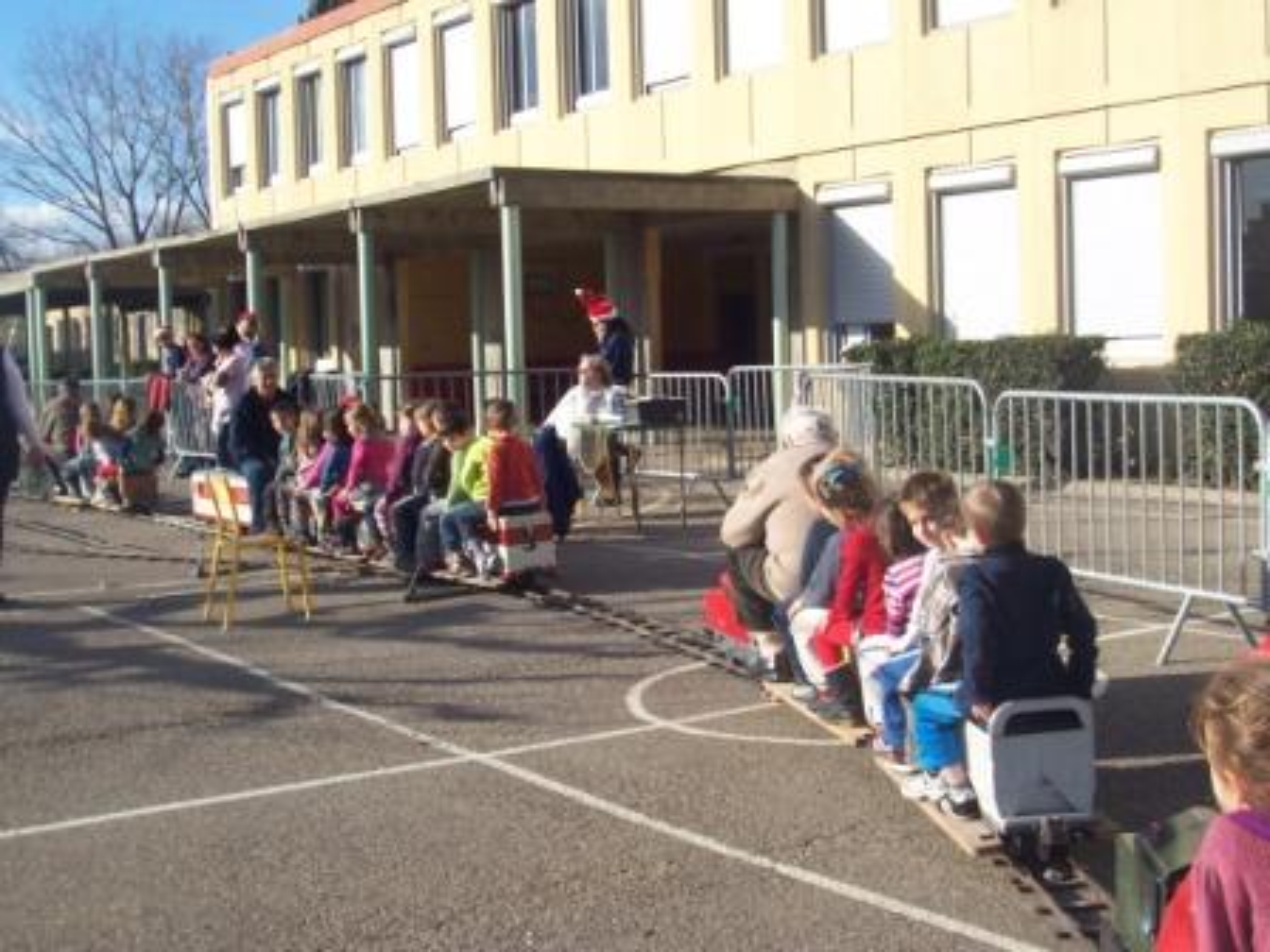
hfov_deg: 36.2
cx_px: 635
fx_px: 1944
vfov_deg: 27.5
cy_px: 476
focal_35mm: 53
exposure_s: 1/250
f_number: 6.7
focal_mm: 8.6
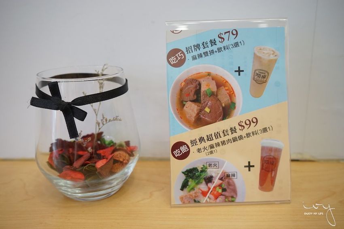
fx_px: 306
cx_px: 172
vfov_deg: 41.1
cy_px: 114
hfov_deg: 58.7
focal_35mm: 32
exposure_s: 1/50
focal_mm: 32
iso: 400
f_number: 5
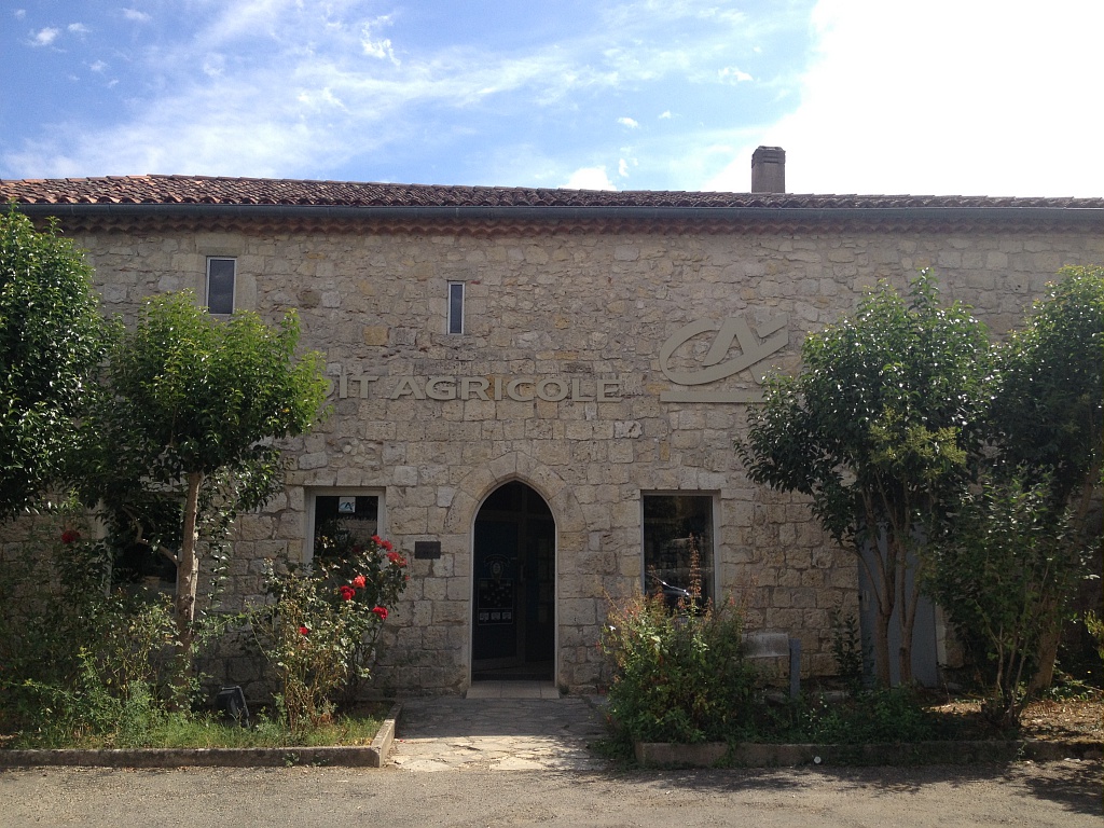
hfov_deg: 52.6
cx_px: 552
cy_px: 414
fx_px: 1116
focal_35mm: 35
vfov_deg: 40.7
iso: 50
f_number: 2.4
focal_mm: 4.28
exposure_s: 1/1381
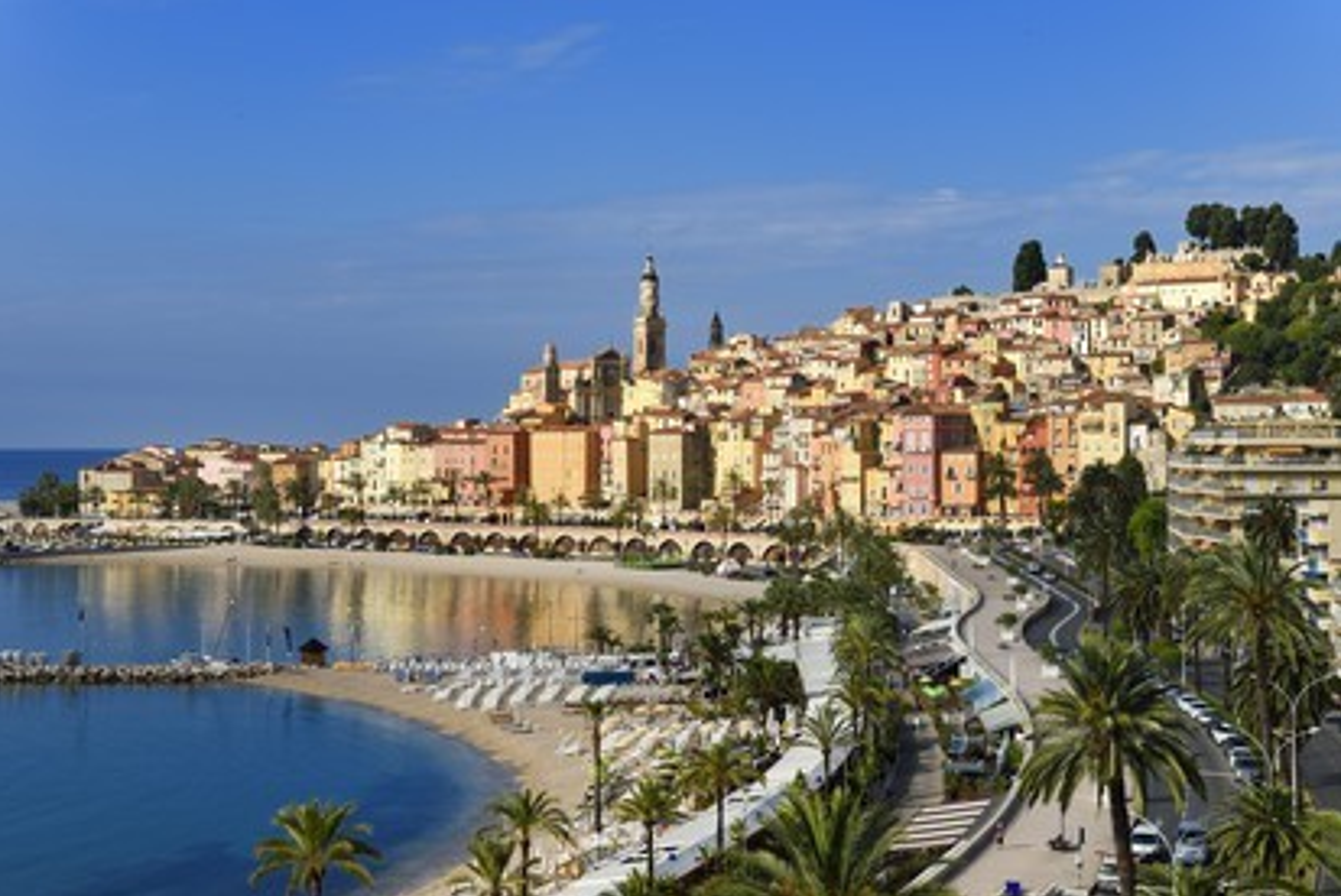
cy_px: 448
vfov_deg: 21.6
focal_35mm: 63
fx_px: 2348
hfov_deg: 31.9
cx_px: 666
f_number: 14
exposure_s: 1/200
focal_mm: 62
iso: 200
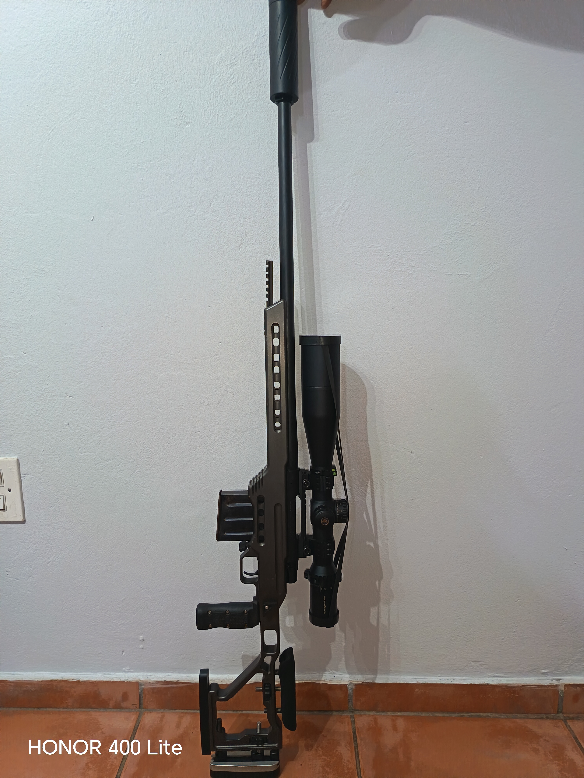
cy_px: 389
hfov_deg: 56.8
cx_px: 292
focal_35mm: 24
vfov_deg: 71.6
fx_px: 540
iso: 2625
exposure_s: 1/33.3
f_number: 1.75
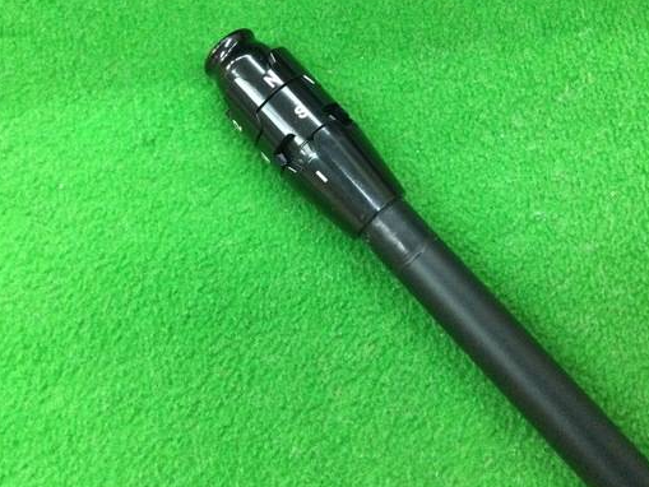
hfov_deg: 47.8
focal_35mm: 39
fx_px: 731
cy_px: 232
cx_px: 342
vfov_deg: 36.8
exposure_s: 1/30
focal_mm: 3.3
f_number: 2.4
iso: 200
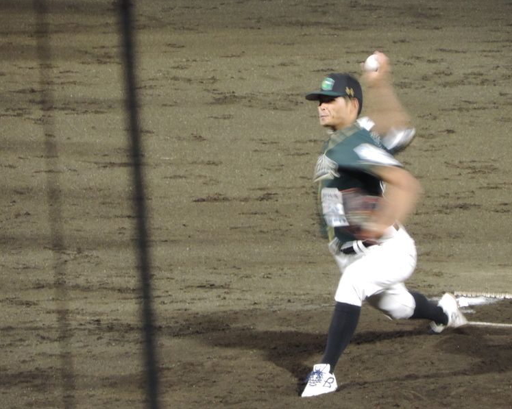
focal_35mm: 732
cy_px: 204
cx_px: 273
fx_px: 11088
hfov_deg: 2.6
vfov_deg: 2.1
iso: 800
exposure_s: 1/40
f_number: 5
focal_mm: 124.8
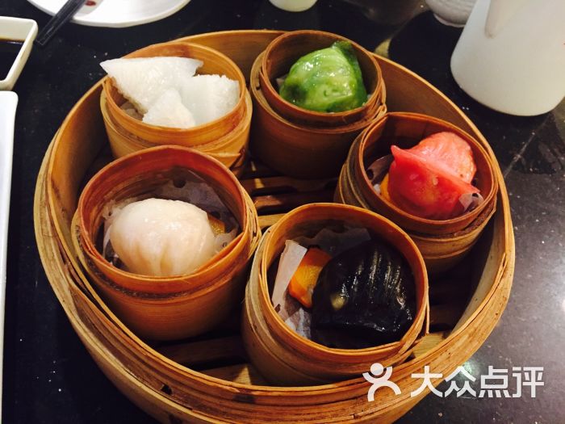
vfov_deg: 48.2
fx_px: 473
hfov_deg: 61.7
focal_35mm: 29
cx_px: 282
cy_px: 212
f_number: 2.2
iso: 250
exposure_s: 1/17
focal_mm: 4.15
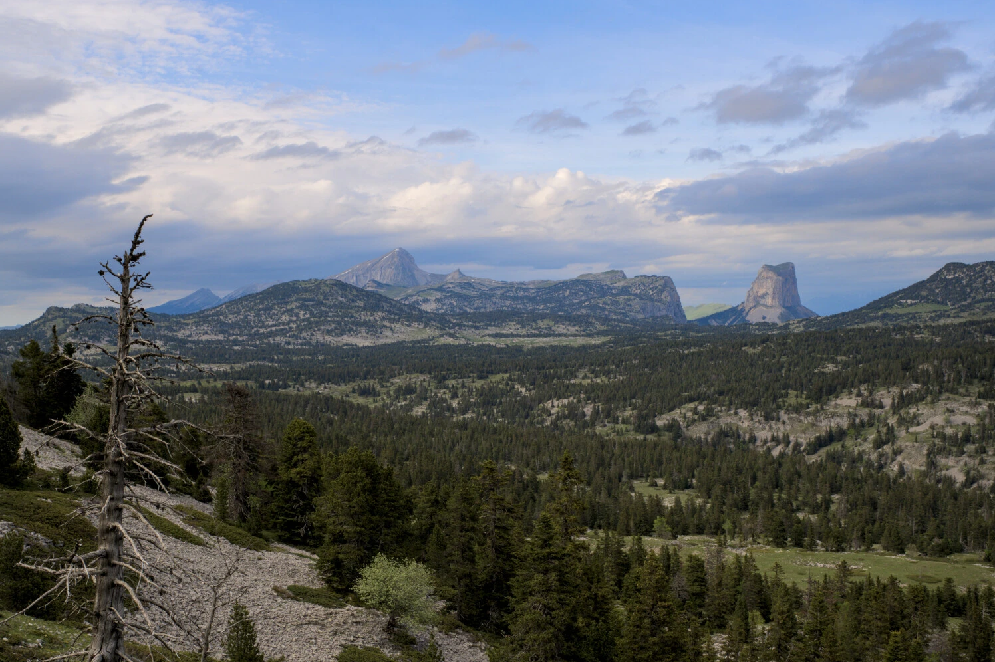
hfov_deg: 43.5
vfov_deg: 29.7
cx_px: 416
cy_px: 424
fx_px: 1243
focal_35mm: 45
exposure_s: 1/50
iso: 100
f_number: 14
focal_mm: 35
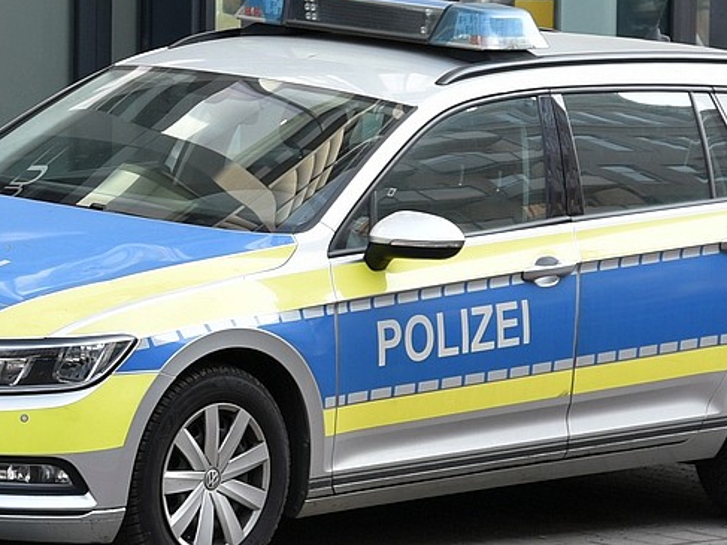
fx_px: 3170
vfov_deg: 9.8
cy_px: 288
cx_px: 297
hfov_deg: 13.1
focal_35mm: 151
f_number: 6.3
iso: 400
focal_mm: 85
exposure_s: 1/160
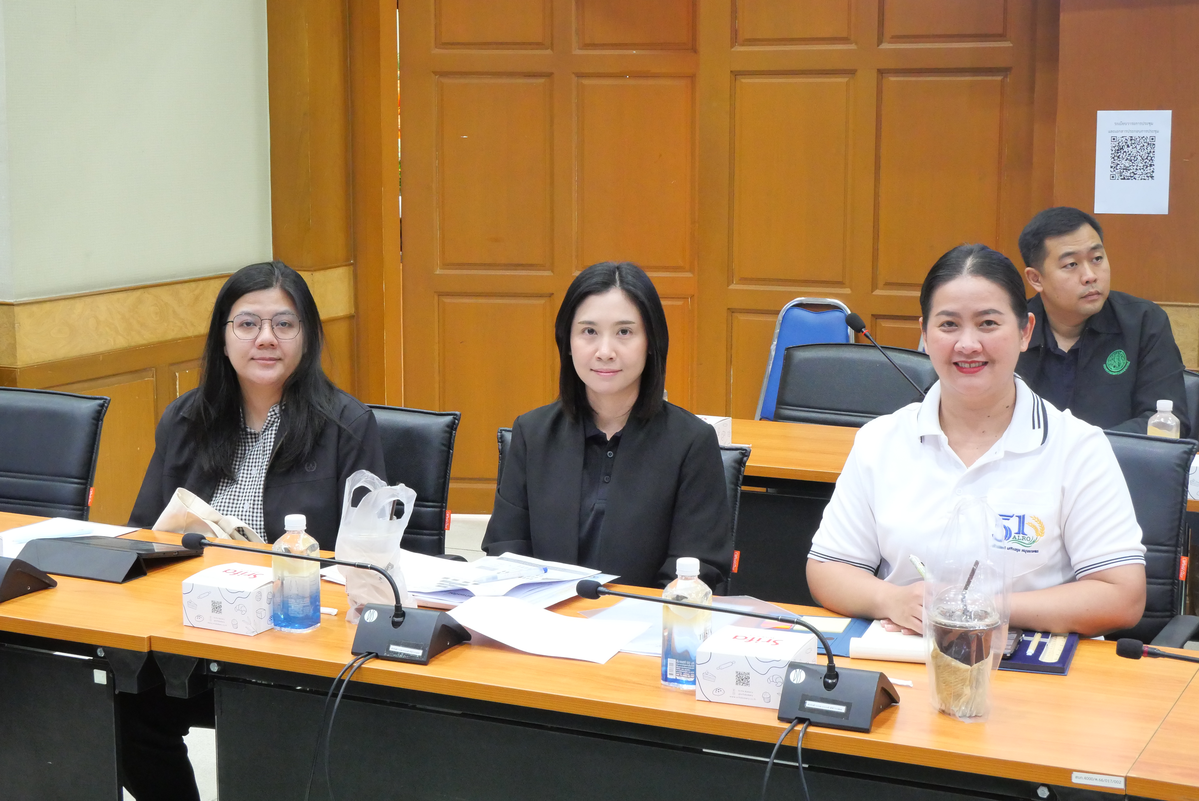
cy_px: 400
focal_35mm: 58
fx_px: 1933
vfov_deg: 23.4
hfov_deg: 34.5
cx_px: 600
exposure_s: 1/20
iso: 3200
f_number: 8
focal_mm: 28
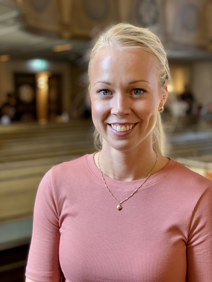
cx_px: 106
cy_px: 141
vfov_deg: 36.8
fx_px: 425
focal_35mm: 52
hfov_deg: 28.0
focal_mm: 6
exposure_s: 1/100
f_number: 2
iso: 160
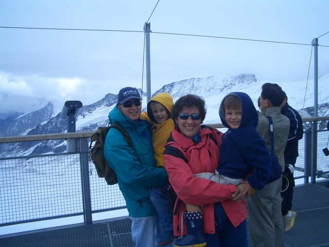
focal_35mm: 35
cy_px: 124
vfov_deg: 40.7
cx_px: 164
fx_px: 333
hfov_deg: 52.6
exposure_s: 1/640
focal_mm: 5.8
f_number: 4.3
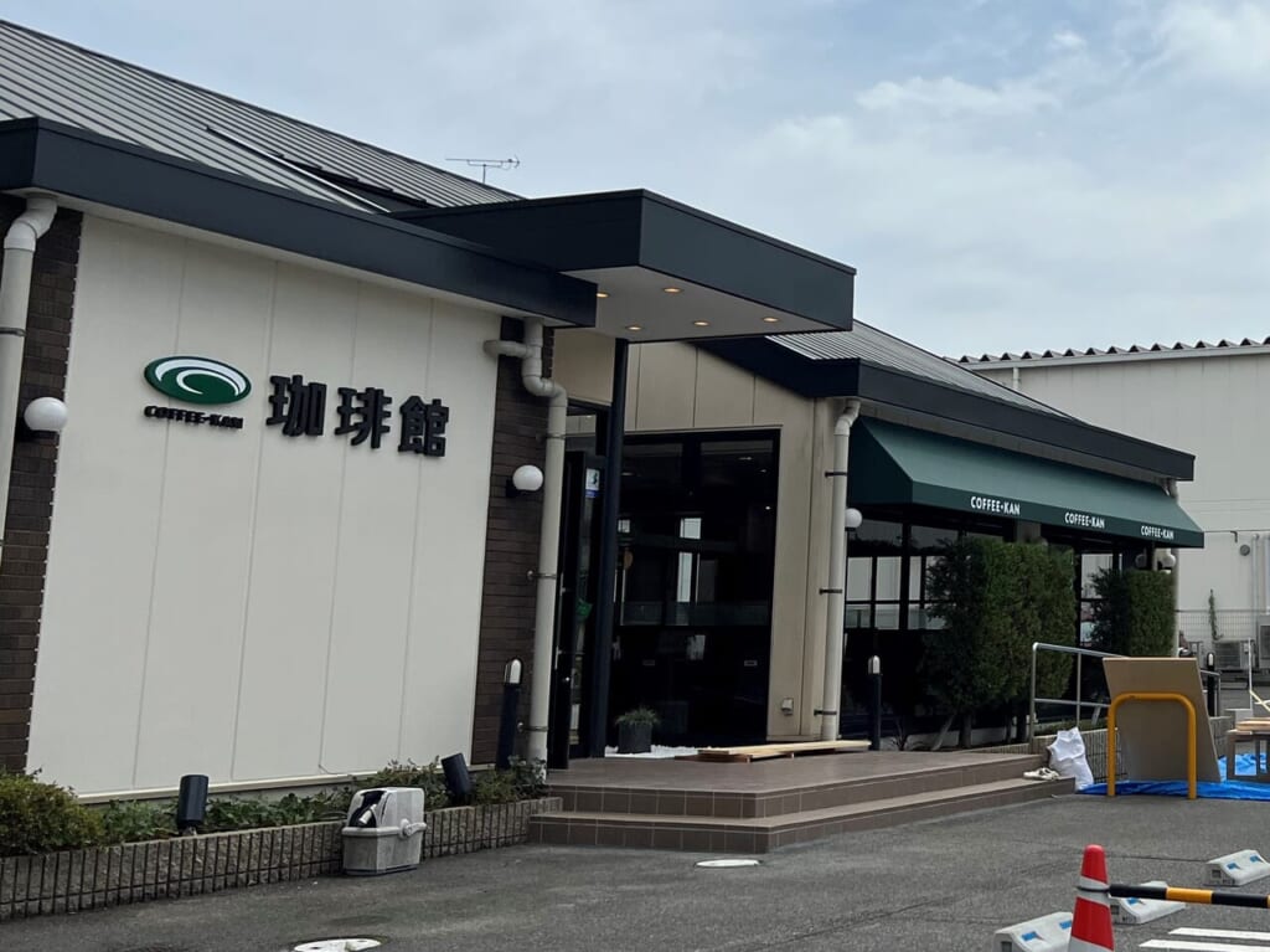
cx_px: 635
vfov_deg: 53.0
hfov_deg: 67.3
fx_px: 953
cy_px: 476
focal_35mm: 26
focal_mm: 5.7
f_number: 1.5
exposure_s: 1/8000
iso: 50
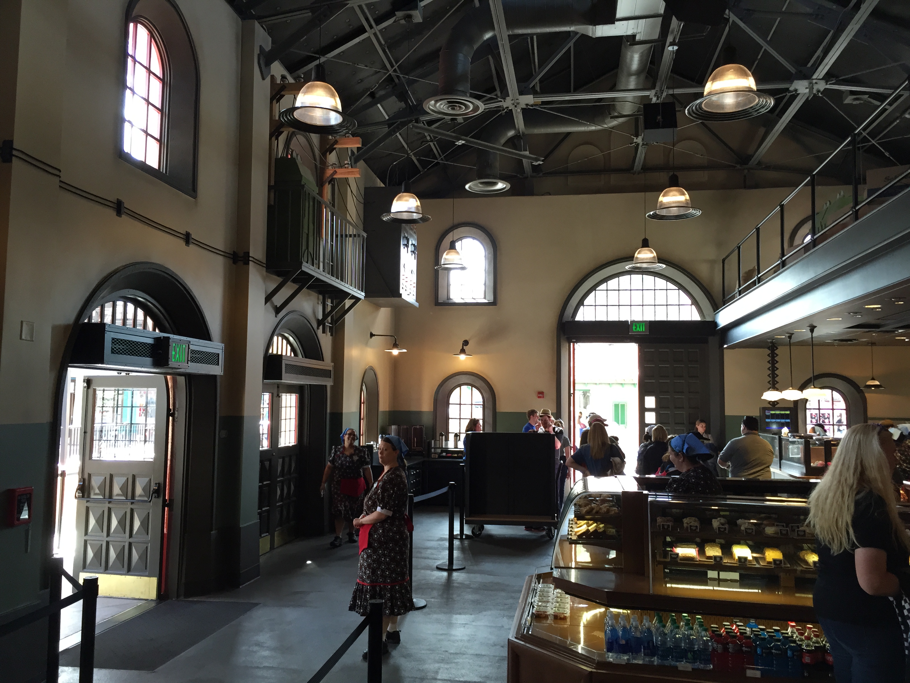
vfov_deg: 48.2
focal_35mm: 29
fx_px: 762
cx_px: 455
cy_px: 342
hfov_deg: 61.7
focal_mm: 4.15
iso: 40
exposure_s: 1/30
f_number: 2.2
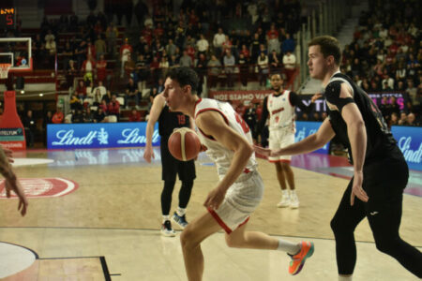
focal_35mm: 70
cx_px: 211
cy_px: 140
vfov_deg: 19.5
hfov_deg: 28.8
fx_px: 820
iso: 6400
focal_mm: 70
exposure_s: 1/800
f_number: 4.5
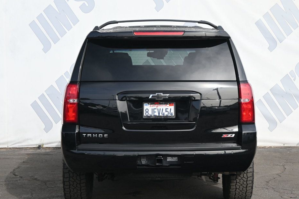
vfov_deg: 16.4
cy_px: 105
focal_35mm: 83
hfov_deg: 24.5
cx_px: 159
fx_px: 689
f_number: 6.3
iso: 160
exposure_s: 1/250
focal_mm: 50
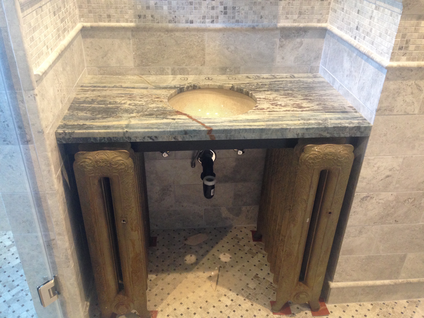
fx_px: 404
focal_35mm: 33
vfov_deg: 42.9
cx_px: 212
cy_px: 159
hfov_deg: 55.4
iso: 200
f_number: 2.4
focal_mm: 4.12
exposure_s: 1/20
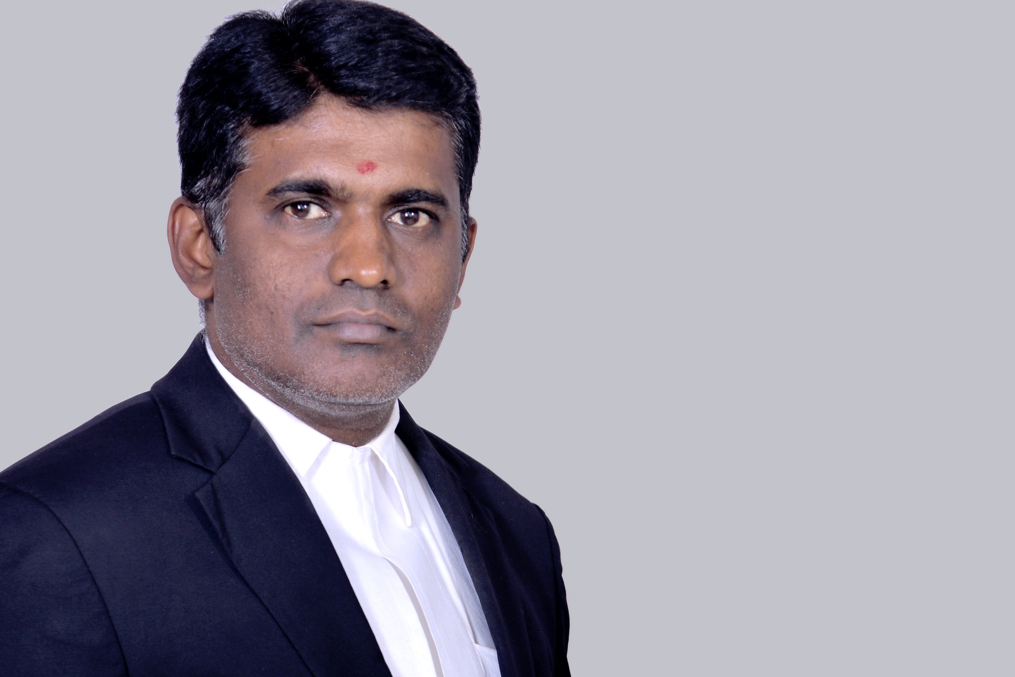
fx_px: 3356
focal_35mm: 119
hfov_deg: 17.2
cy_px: 385
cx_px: 329
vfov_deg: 11.5
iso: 125
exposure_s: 1/125
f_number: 5.6
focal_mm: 82
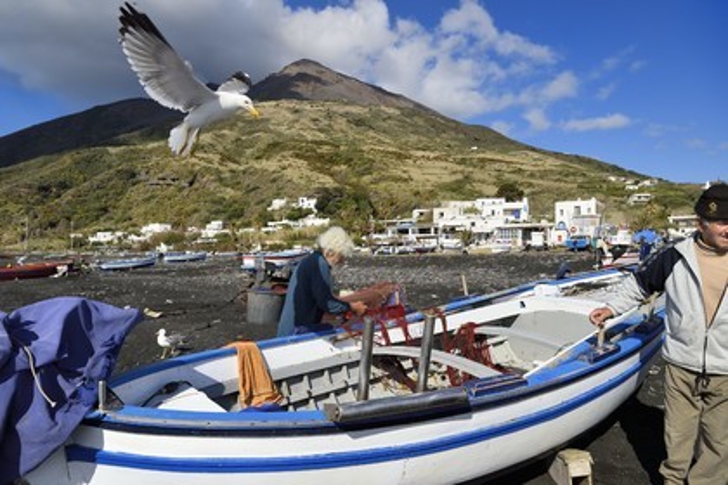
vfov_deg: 53.1
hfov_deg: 73.7
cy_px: 242
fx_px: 485
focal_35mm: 24
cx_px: 364
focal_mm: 24
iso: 200
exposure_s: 1/800
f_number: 8
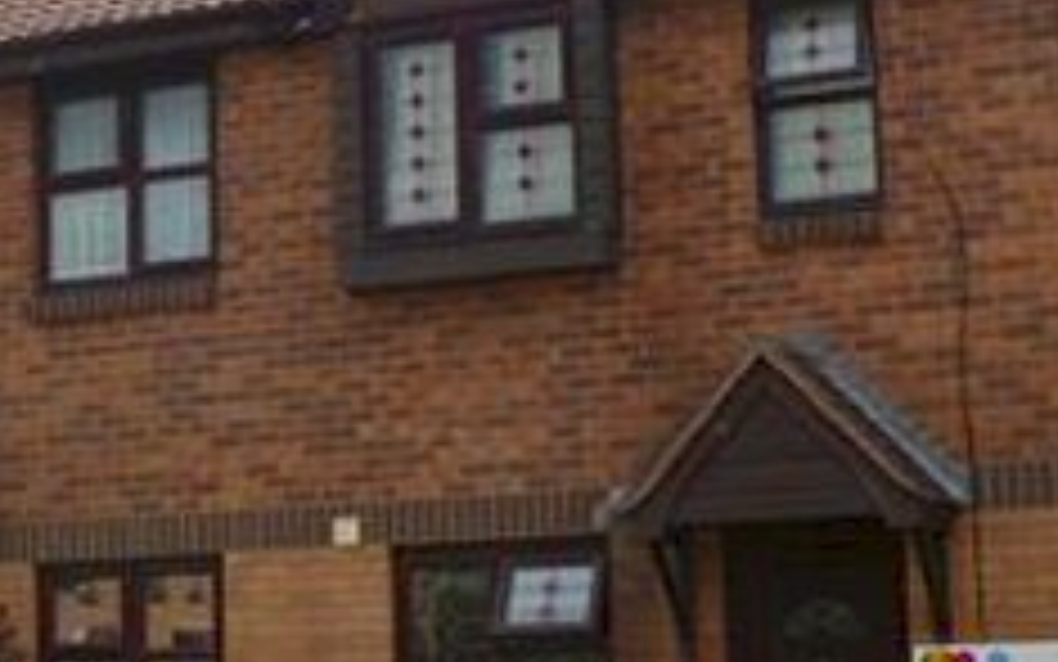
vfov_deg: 15.9
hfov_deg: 25.1
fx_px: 2365
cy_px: 290
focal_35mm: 82
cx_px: 340
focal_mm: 4.7
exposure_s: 1/800
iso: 100
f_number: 3.4
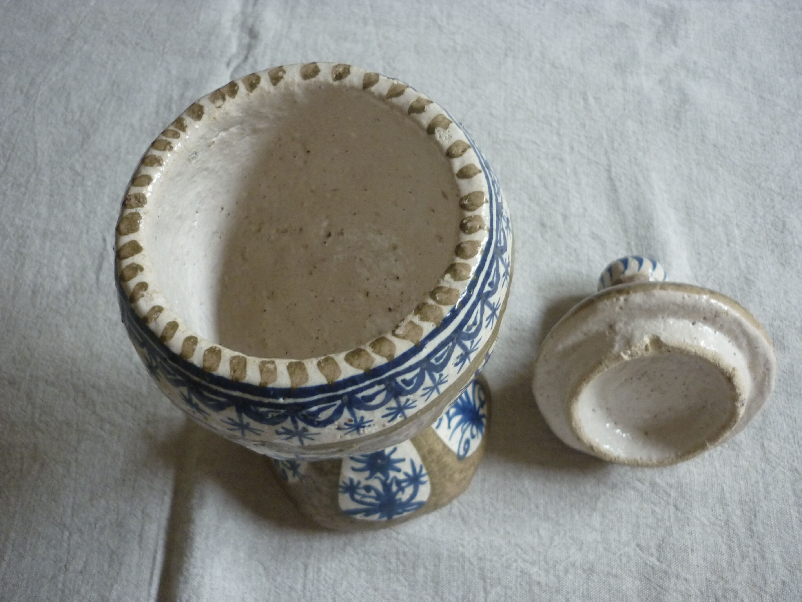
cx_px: 401
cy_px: 301
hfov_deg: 55.4
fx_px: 765
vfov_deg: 42.9
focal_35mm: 33
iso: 250
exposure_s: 1/30
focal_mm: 5.5
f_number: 2.8
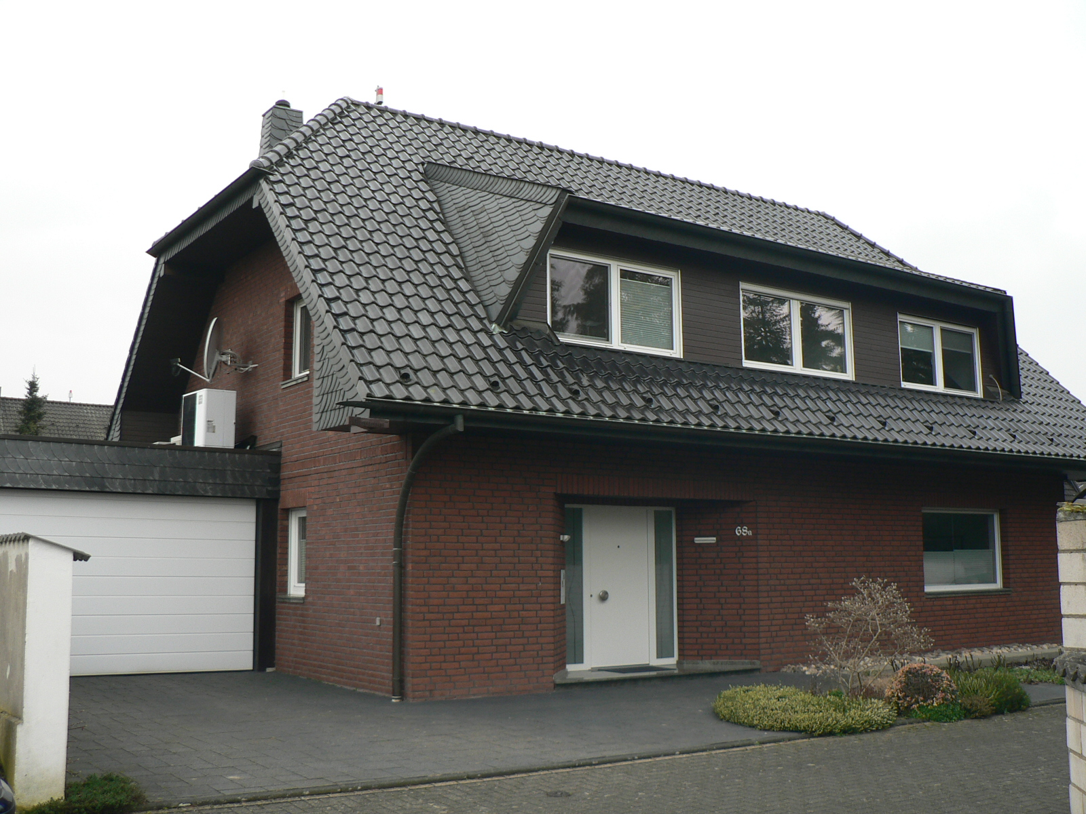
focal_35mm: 36
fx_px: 1129
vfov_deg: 39.7
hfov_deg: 51.4
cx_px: 543
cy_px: 407
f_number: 2.8
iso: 80
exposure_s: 1/80
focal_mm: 6
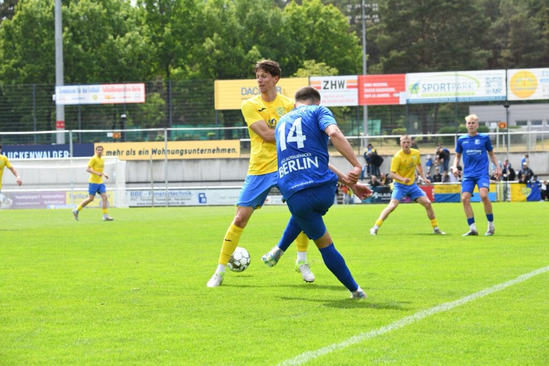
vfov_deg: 11.0
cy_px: 183
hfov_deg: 16.4
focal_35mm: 125
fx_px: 1906
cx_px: 274
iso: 1250
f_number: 8
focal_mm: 125
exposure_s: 1/1600
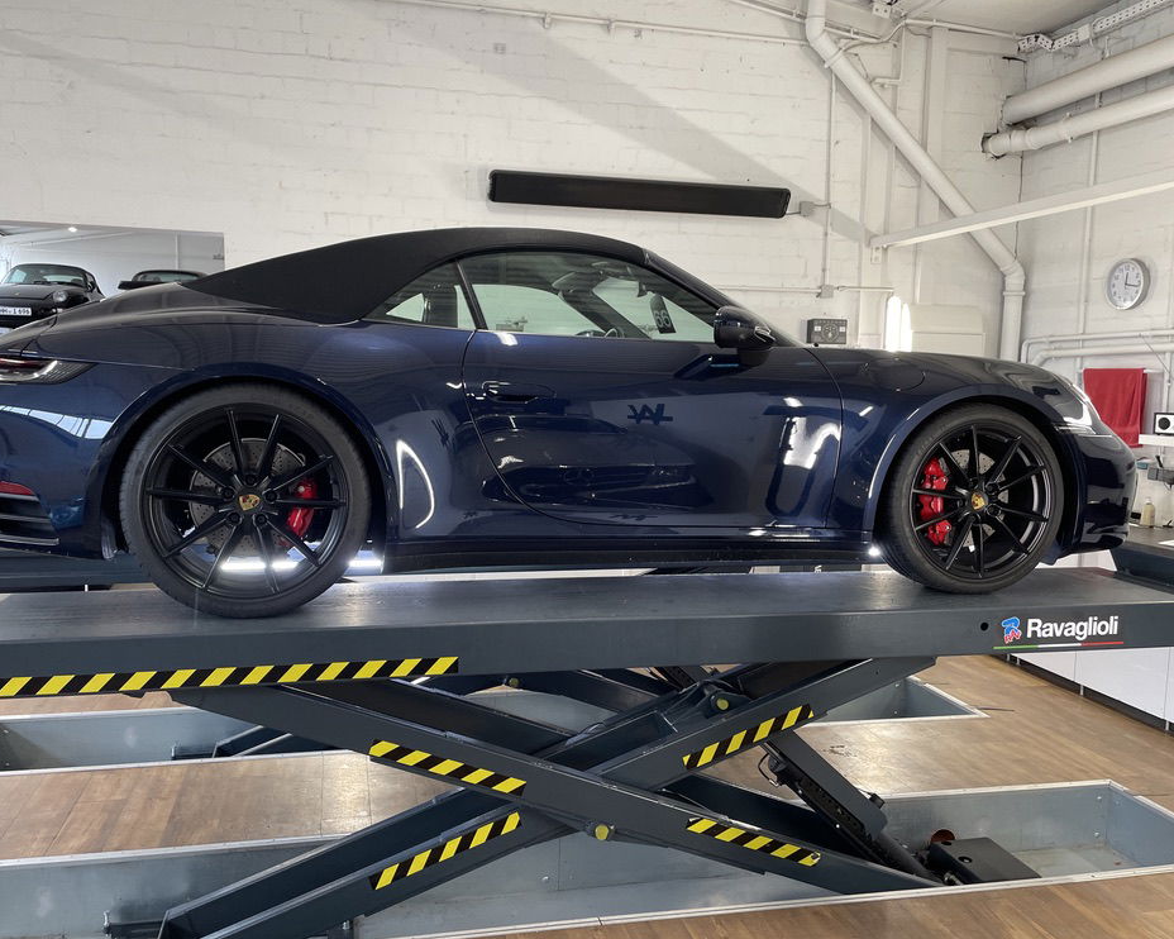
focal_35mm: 28
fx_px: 973
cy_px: 475
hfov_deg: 62.2
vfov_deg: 51.5
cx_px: 547
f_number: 1.6
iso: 125
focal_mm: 4.2
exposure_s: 1/100
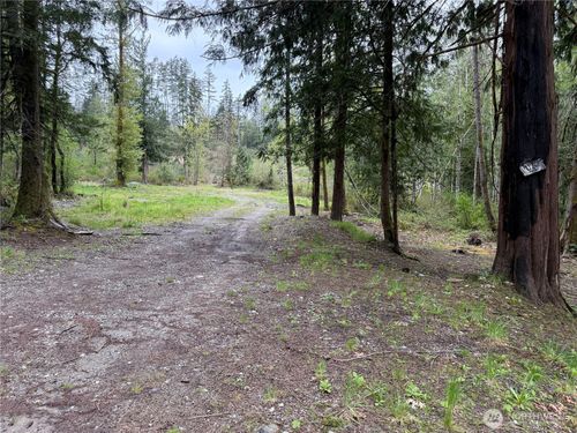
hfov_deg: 71.6
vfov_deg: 56.8
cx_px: 288
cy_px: 216
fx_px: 400
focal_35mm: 24
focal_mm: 6.76
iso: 100
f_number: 1.78
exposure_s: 1/341
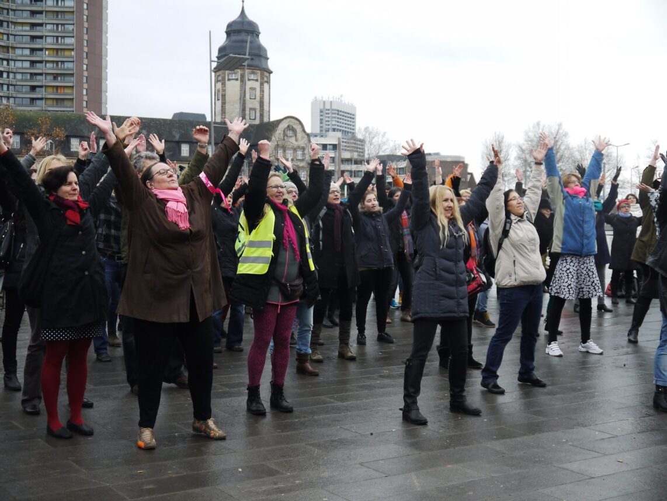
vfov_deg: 29.1
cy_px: 250
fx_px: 964
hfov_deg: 38.2
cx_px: 334
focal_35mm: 50
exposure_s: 1/200
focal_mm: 25
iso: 250
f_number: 4.6
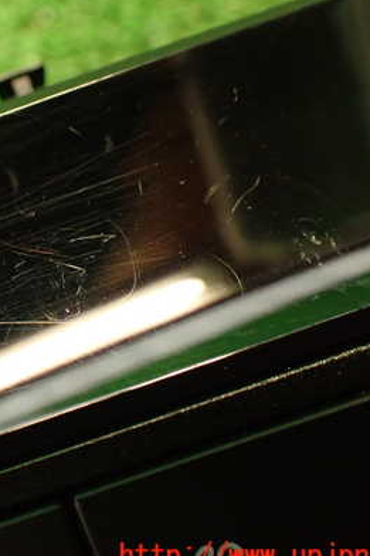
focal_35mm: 51
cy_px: 255
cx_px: 14
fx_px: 787
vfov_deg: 38.9
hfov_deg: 25.4
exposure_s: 1/30
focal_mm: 5.79
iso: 640
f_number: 2.4
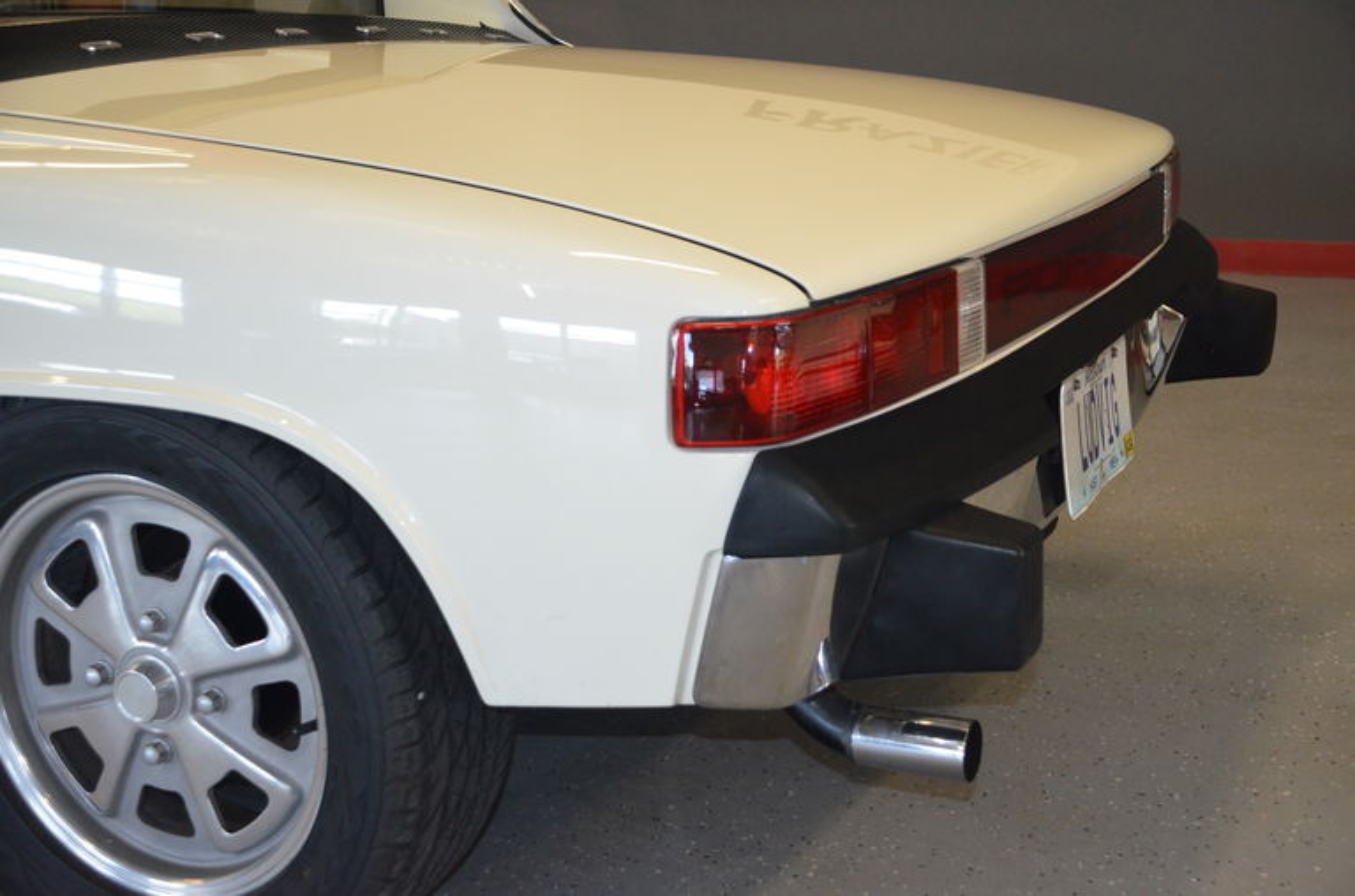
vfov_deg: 28.8
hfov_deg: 42.4
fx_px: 1746
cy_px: 448
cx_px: 678
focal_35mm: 46
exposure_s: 1/60
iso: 2500
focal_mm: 31
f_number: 4
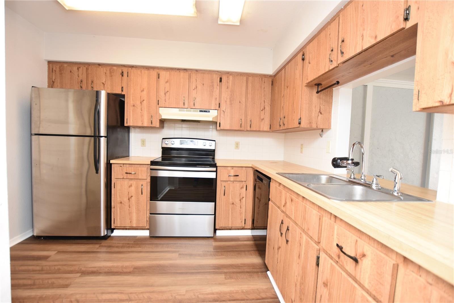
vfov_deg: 77.3
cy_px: 152
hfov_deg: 100.4
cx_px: 227
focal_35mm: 15
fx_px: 189
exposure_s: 1/60
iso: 200
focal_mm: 10
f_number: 4
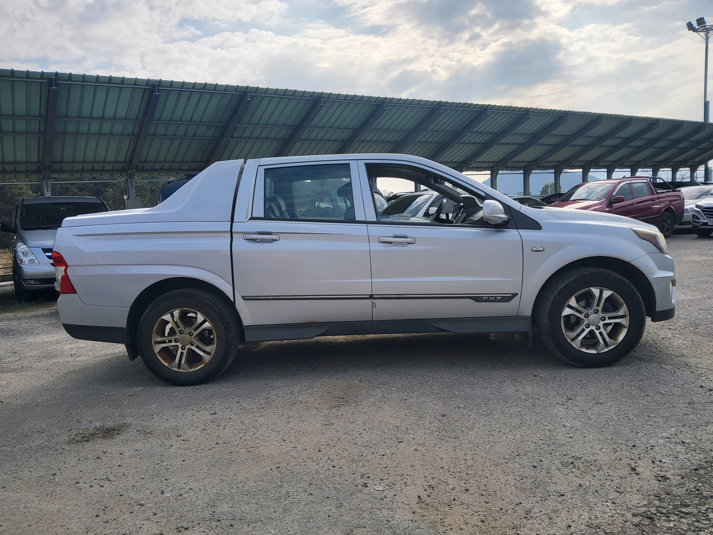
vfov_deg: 53.1
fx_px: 536
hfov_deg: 67.3
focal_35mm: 26
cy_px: 268
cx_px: 356
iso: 12
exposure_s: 1/799
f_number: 1.8
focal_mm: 3.98
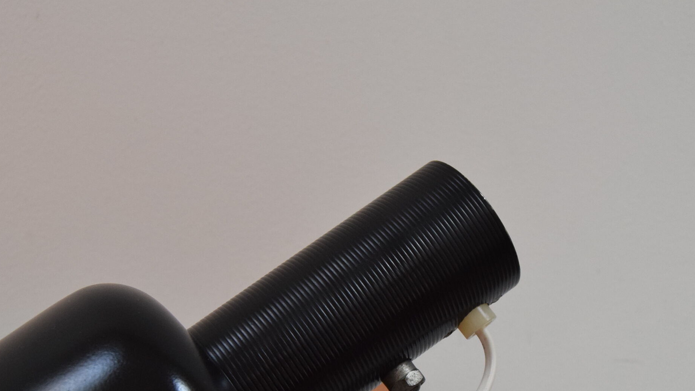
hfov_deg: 34.2
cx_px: 419
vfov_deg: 19.3
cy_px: 374
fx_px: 1124
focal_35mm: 61
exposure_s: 1/125
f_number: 5.6
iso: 1600
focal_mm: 24
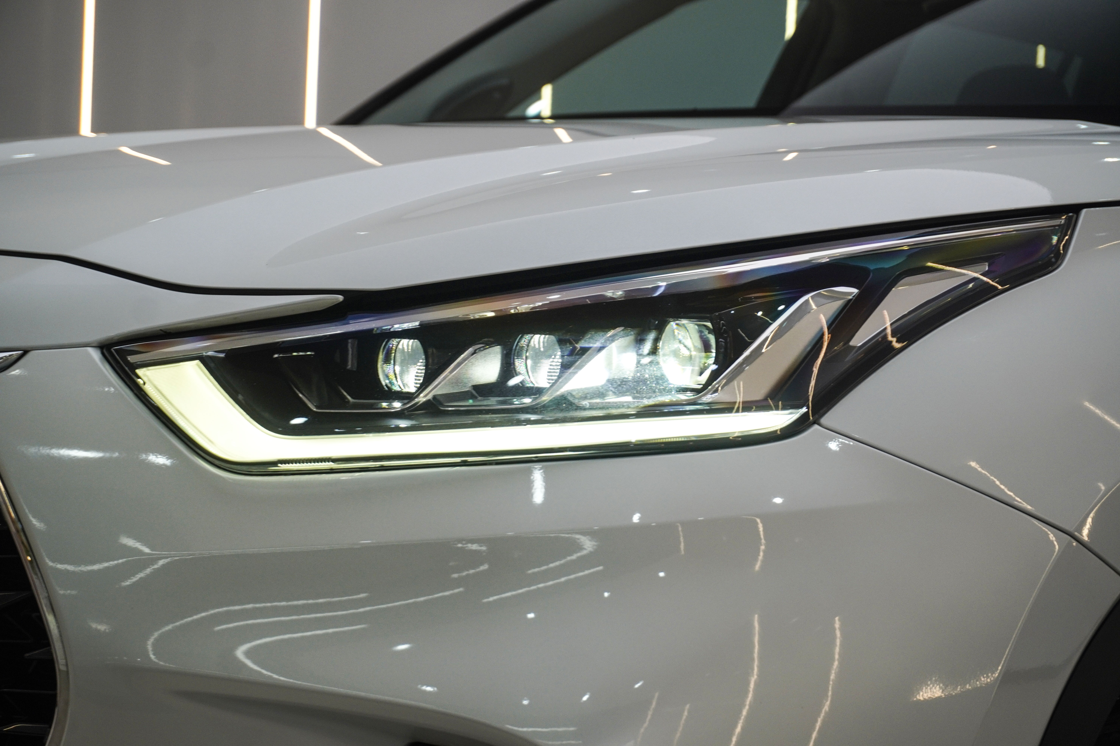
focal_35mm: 75
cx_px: 560
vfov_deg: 18.2
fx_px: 2333
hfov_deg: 27.0
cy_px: 373
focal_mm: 50
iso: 320
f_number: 6.3
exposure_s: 1/80
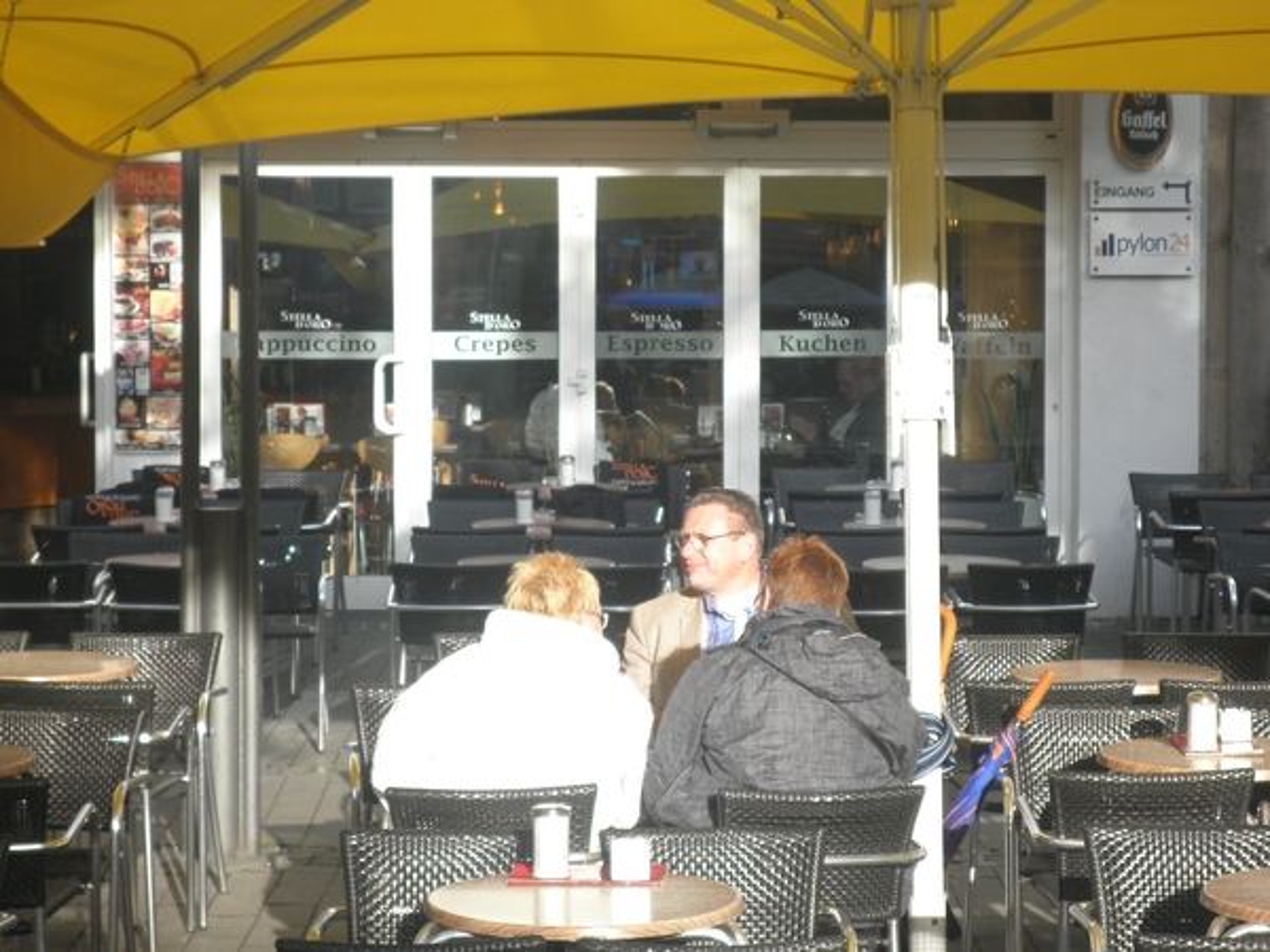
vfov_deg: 14.5
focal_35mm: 102
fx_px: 3742
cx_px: 635
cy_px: 476
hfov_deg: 19.3
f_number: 5.3
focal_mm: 18.3
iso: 64
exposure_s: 1/100
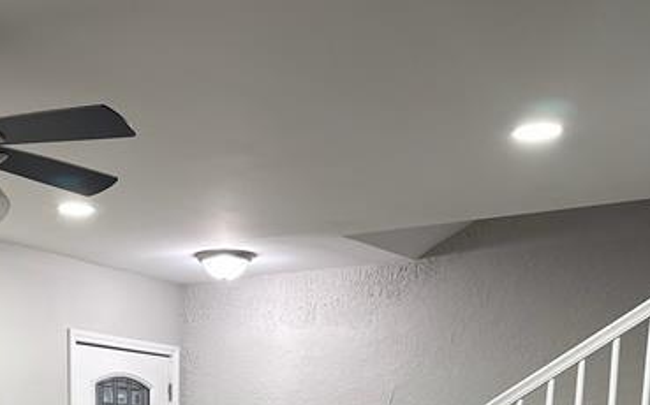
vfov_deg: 20.6
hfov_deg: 37.8
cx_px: 211
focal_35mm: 53
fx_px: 938
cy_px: 618
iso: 160
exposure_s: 1/60
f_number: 1.78
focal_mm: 6.86
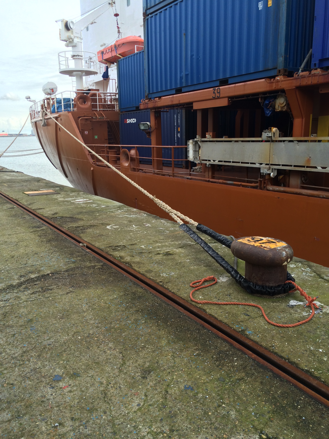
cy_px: 220
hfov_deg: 48.2
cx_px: 164
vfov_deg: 61.7
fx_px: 367
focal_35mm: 29
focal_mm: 4.15
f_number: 2.2
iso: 32
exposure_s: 1/219
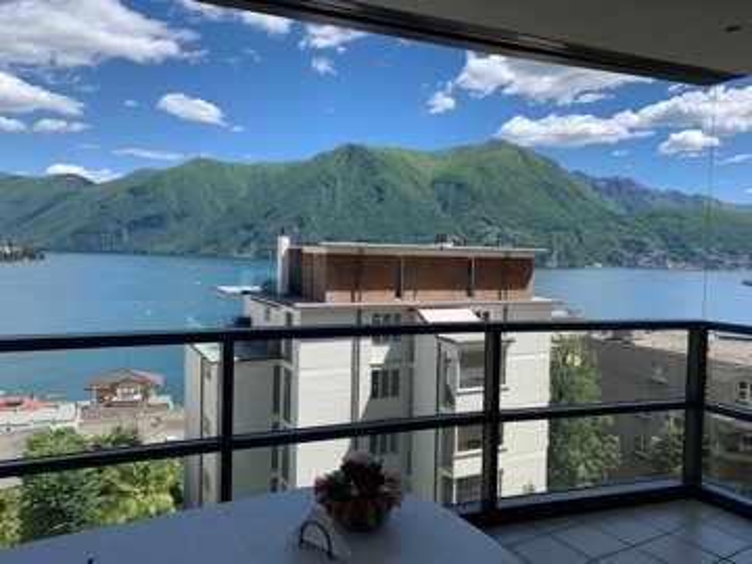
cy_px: 282
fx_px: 565
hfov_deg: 67.3
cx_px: 376
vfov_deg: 53.1
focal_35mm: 26
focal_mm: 4.25
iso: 25
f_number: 1.8
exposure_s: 1/1560
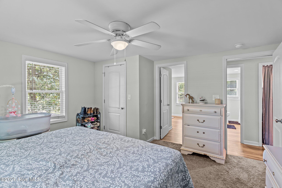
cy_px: 94
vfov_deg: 70.4
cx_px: 141
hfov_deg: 93.3
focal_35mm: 17
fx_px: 133
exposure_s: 1/1.67
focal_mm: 17
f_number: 5
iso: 250
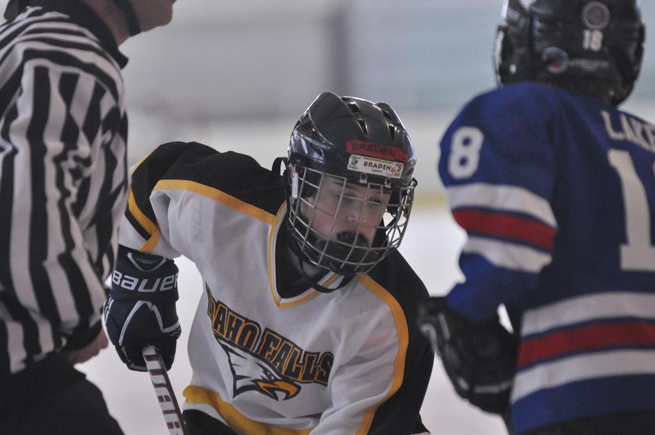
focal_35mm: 300
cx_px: 328
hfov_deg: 6.9
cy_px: 218
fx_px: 5451
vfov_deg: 4.6
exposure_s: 1/500
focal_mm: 200
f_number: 2.8
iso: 1600
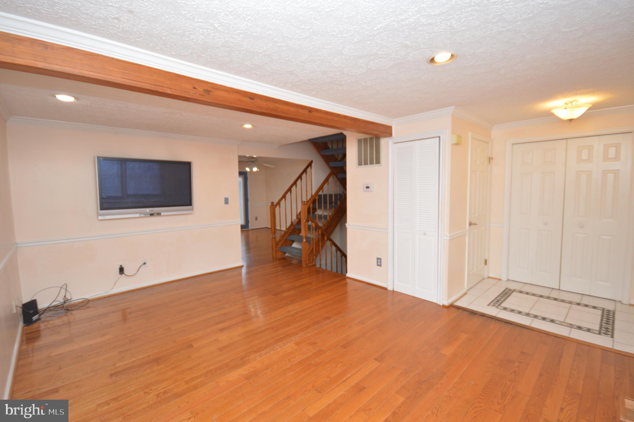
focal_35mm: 15
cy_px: 211
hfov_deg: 100.4
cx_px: 317
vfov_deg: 77.2
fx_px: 264
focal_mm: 10
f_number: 4.5
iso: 400
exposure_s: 1/80
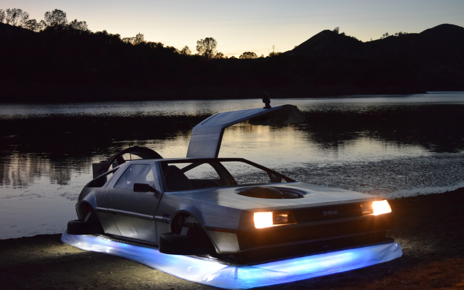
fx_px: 601
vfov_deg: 27.1
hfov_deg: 42.2
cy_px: 140
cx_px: 232
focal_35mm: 48
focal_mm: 31
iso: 2500
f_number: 4.2
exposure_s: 1/30
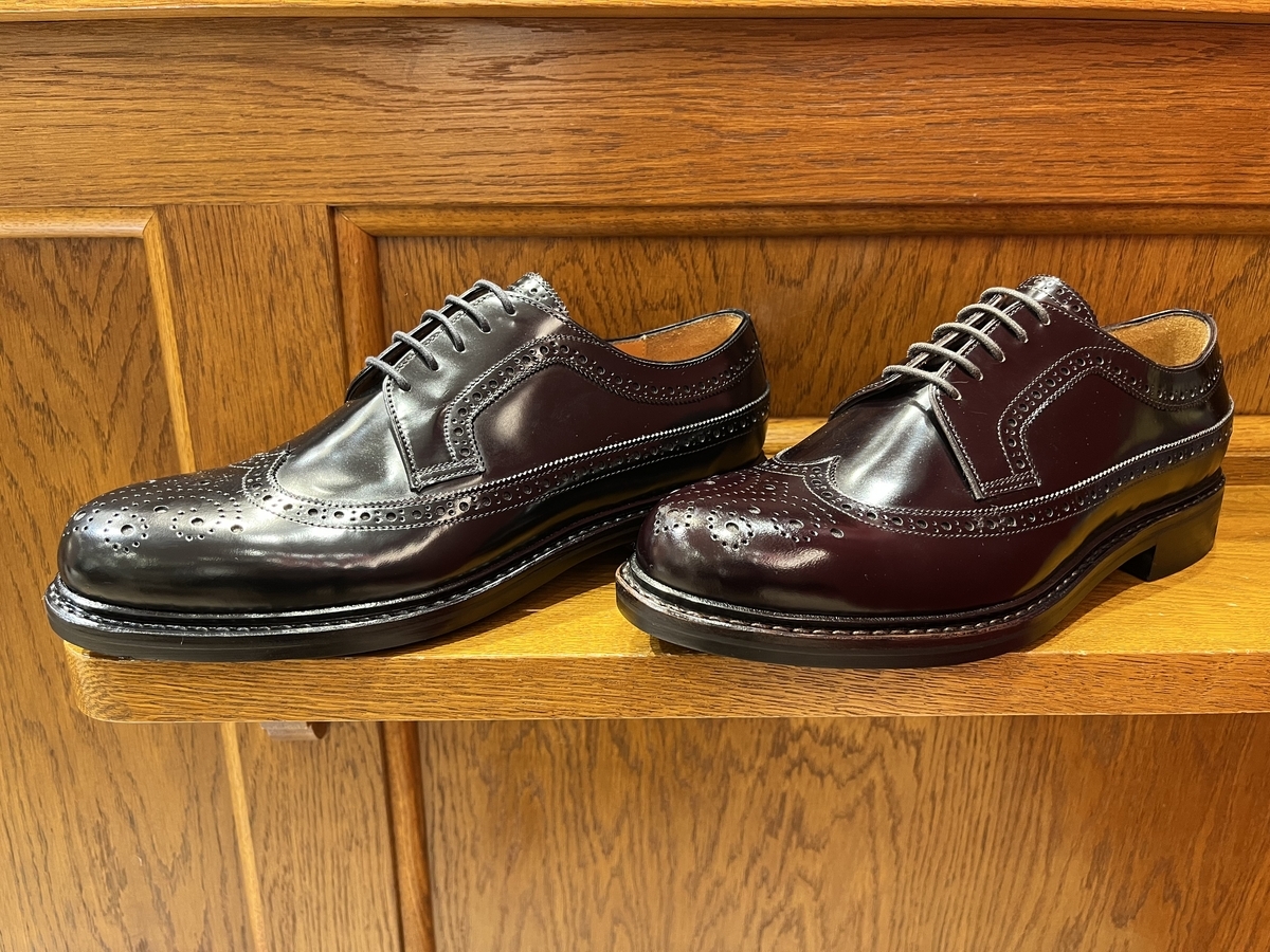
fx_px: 954
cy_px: 476
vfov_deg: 53.1
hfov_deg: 67.3
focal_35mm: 26
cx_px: 635
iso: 200
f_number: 1.6
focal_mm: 5.1
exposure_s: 1/50
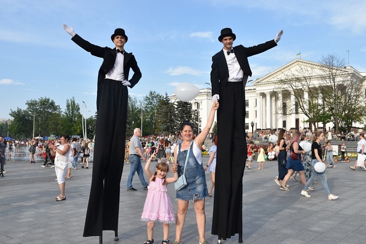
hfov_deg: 57.2
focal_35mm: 33
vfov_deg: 40.0
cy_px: 122
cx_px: 183
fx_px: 335
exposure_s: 1/250
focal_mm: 22
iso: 200
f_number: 8
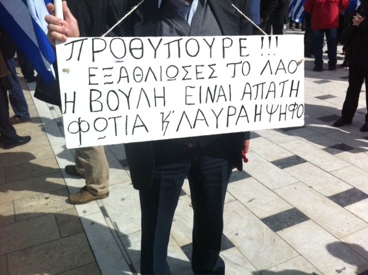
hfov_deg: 52.7
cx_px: 184
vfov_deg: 40.6
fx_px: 372
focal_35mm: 35
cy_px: 138
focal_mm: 3.85
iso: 125
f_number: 2.8
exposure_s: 1/4309
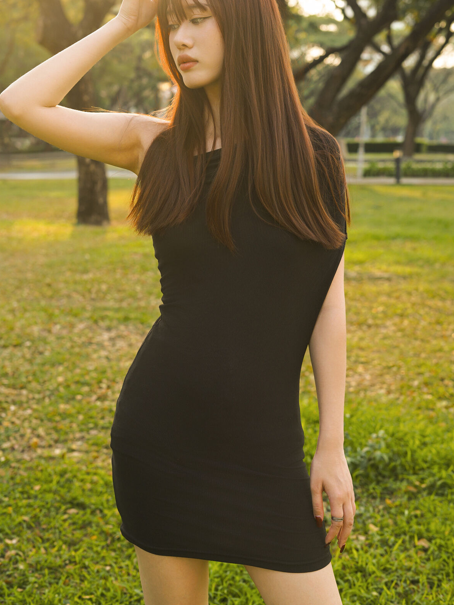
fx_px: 962
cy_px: 269
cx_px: 226
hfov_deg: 26.6
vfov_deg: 34.9
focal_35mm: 55
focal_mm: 50
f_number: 4.5
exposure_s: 1/250
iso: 500
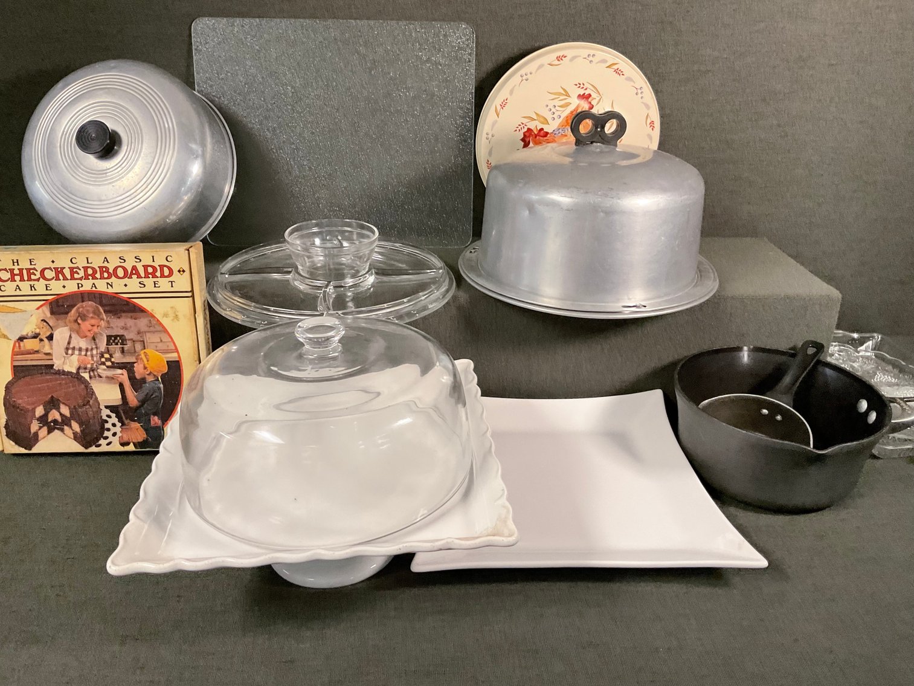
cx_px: 457
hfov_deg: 61.7
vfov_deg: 48.2
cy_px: 343
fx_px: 766
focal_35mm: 29
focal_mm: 3
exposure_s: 1/60
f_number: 1.8
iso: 200
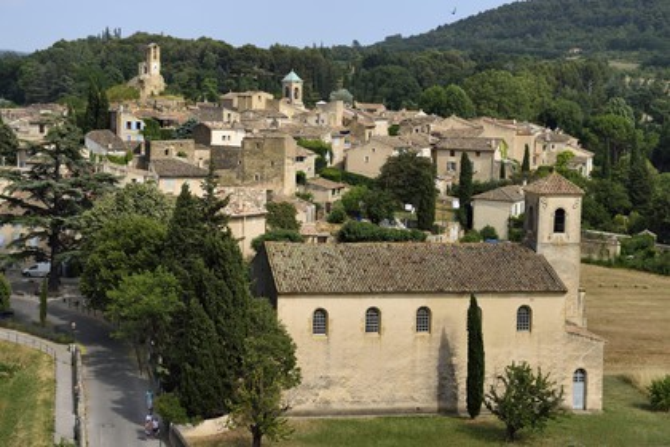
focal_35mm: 70
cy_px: 224
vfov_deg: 19.5
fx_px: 1303
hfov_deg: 28.8
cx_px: 335
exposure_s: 1/320
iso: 200
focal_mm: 70
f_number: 13
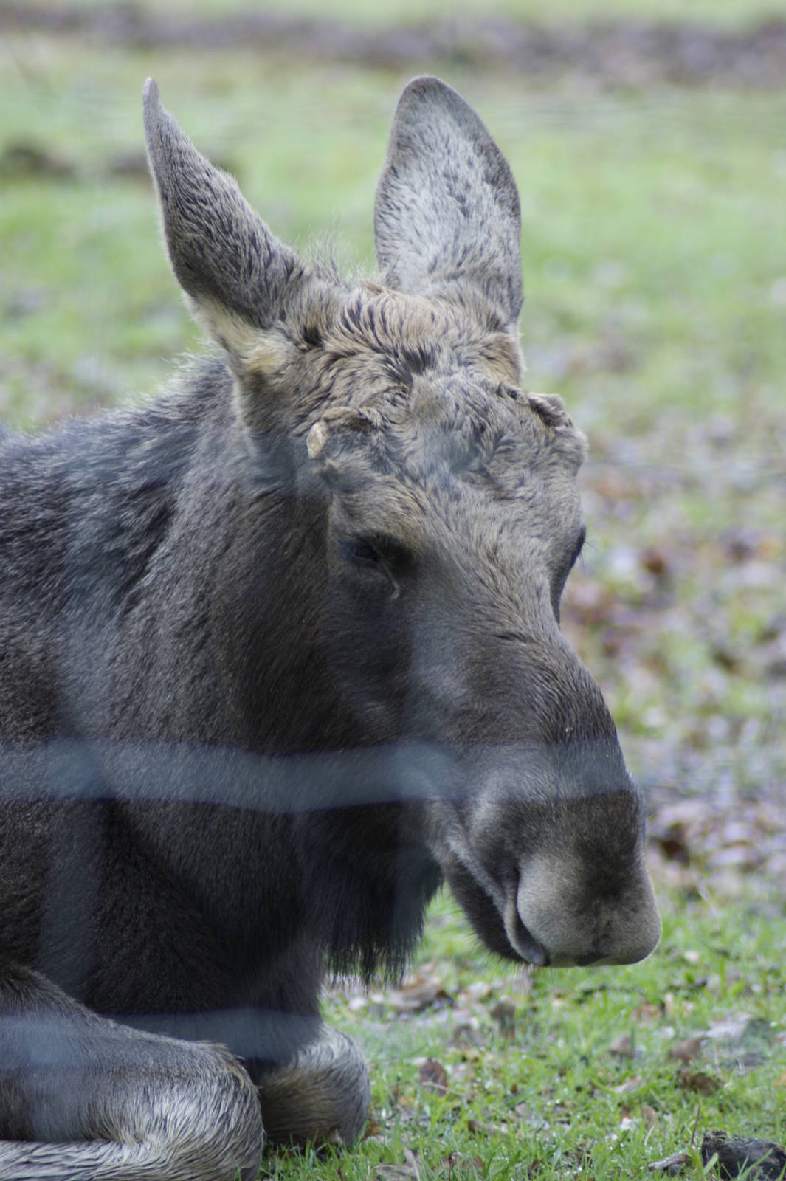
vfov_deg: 4.6
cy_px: 590
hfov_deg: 3.1
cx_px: 393
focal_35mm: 450
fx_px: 14752
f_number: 5.6
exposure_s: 1/60
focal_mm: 300
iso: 400
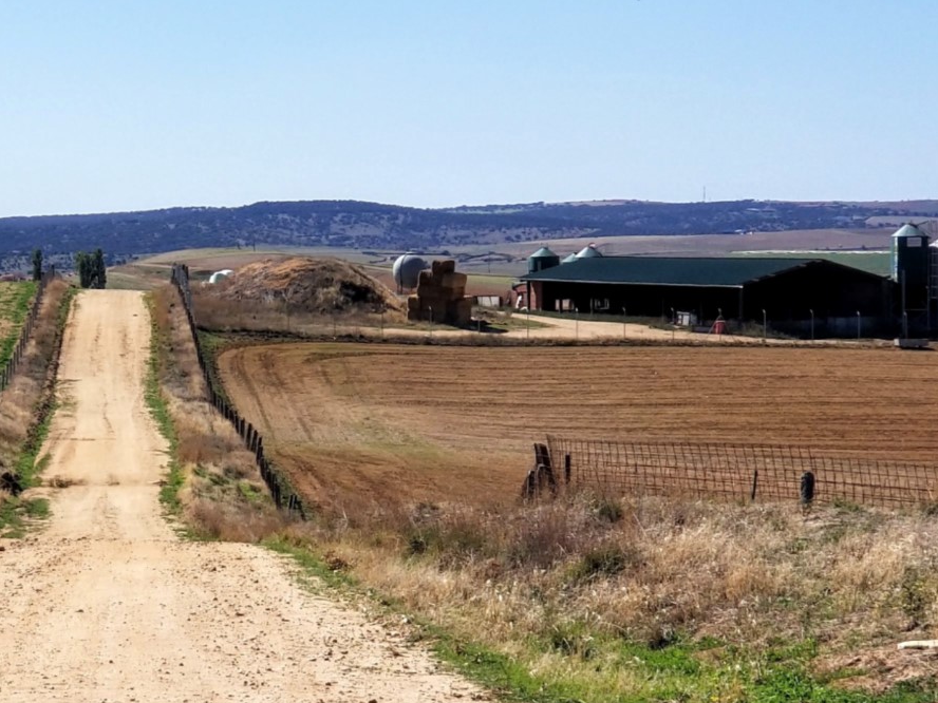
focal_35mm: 118
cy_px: 474
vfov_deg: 12.5
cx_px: 82
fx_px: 3197
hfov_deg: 16.5
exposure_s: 1/1305
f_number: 2.4
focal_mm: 6
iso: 25
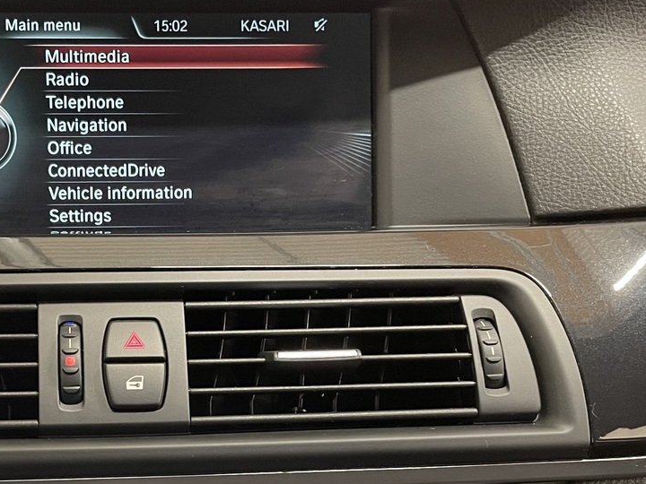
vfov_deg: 27.2
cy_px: 419
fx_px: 970
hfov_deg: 35.8
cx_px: 149
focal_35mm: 52
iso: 640
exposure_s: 1/25
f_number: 1.6
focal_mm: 4.2
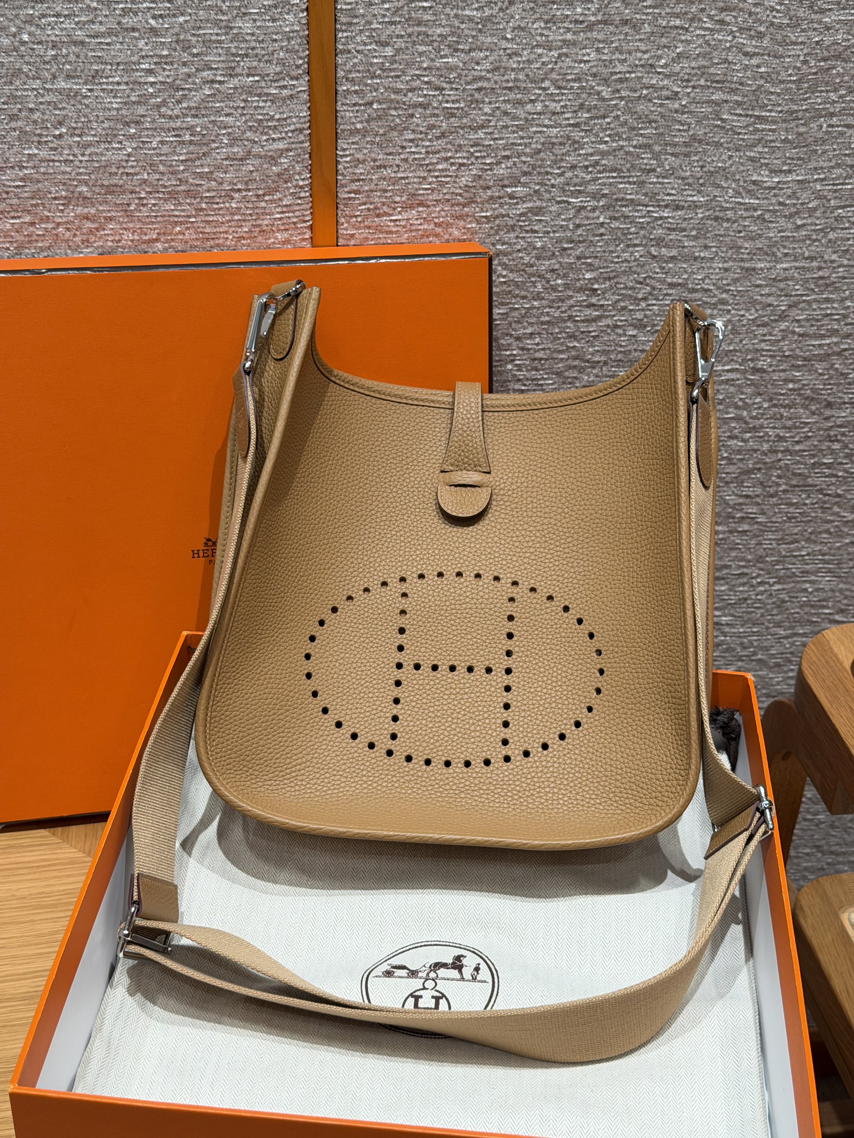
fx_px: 1579
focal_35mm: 48
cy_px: 569
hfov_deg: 30.3
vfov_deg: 39.7
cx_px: 427
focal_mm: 6.76
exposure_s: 1/50
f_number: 1.78
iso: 50
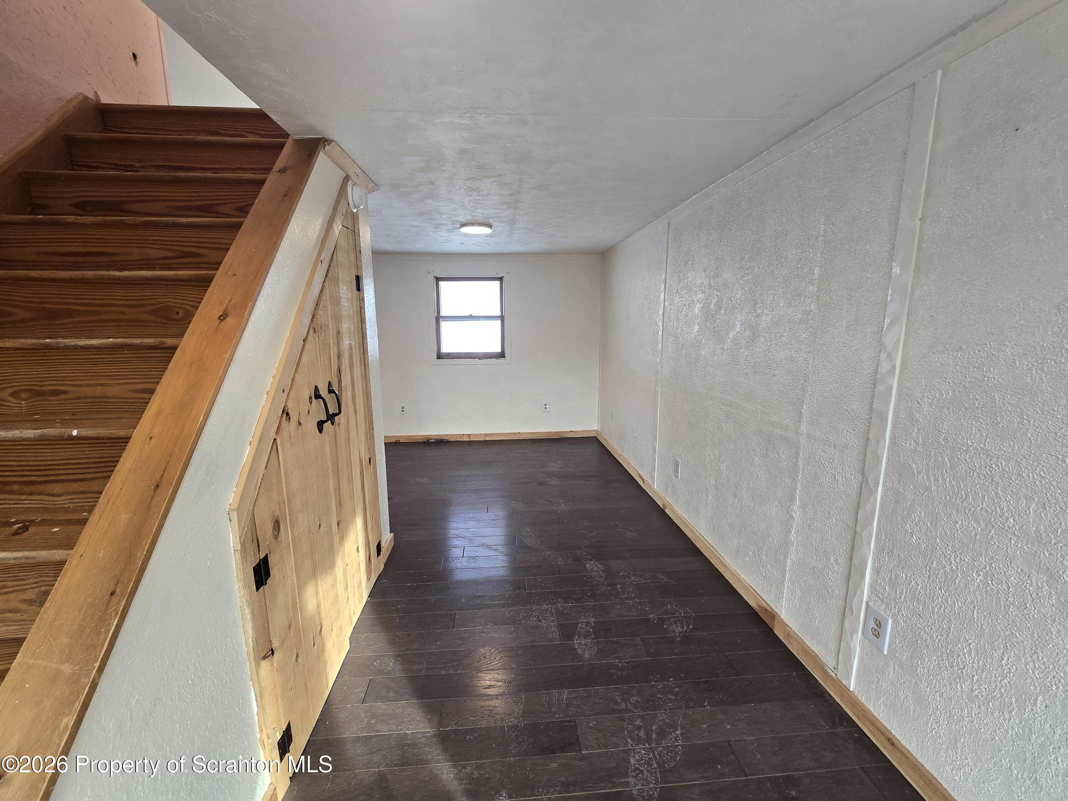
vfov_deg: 89.9
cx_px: 534
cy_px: 400
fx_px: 401
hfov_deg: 106.2
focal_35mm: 13
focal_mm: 2.2
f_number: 2.2
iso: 80
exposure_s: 1/60
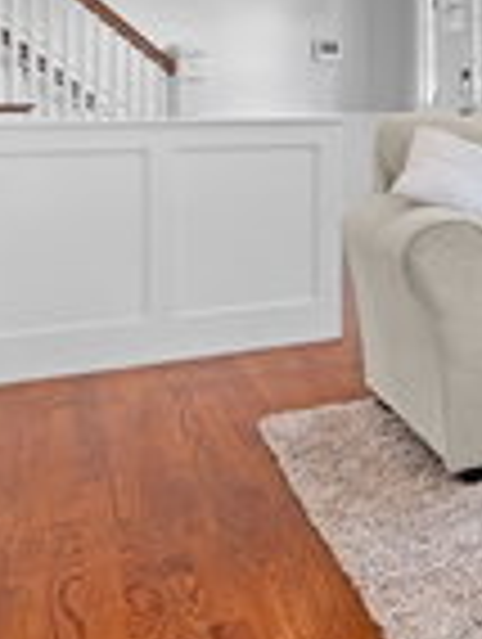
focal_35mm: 52
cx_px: 991
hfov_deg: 18.0
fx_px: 963
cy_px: 158
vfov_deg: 35.9
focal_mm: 16
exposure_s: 1/2.5
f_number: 11
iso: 320
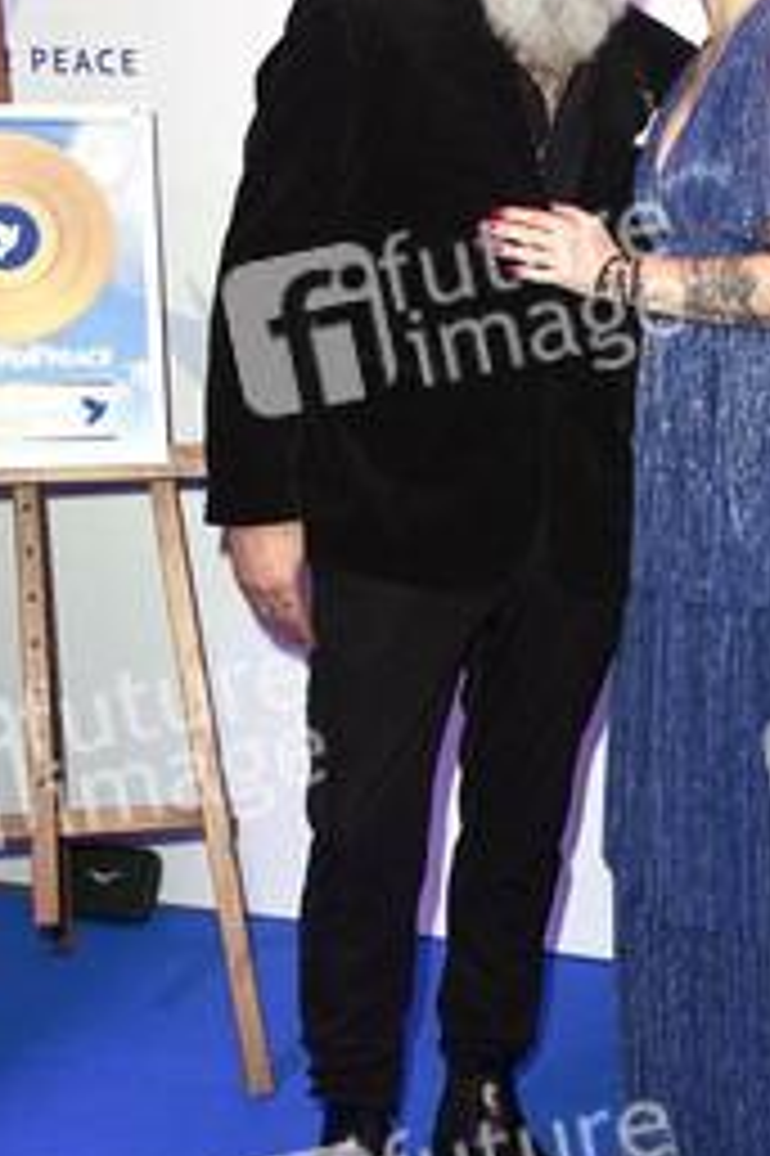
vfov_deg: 28.9
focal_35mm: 70
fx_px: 2249
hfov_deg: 19.3
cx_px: 585
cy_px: 535
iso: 500
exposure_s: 1/250
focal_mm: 45
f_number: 5.6
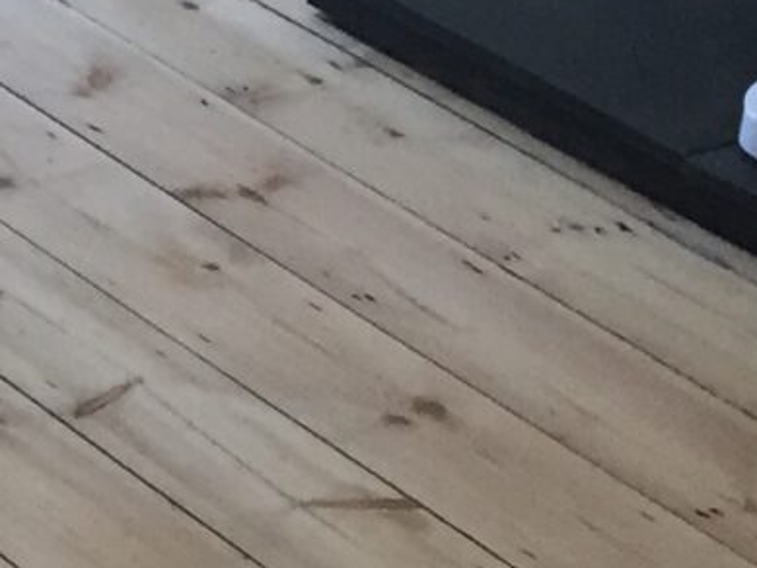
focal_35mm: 191
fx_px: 4178
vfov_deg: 7.6
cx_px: -685
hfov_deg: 9.7
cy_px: 850
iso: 80
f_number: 2.2
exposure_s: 1/33
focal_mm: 4.15
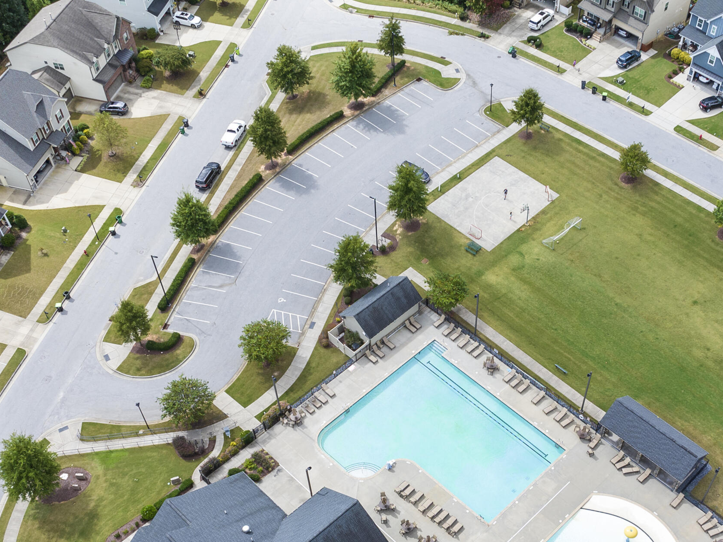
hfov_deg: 43.7
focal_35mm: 43
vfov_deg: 32.4
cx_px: 428
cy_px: 454
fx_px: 898
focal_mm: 12.29
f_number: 2.8
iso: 140
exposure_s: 1/1000
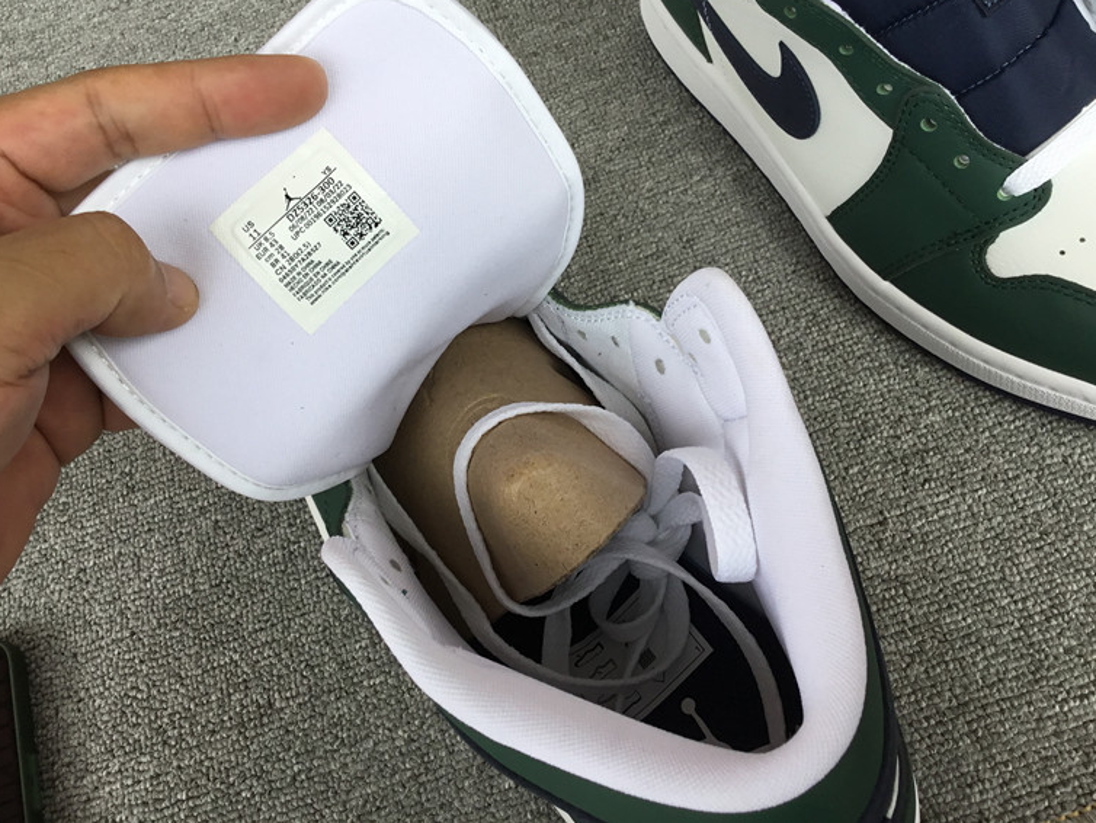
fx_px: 1172
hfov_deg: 50.1
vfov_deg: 38.5
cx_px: 517
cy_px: 334
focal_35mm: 37
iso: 25
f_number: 2.4
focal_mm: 3.3
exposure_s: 1/177
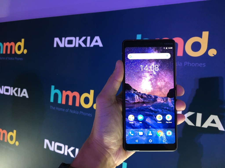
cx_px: 112
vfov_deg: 48.2
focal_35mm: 29
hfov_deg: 61.7
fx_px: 188
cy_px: 84
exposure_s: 1/30
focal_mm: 4.15
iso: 80
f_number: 2.2
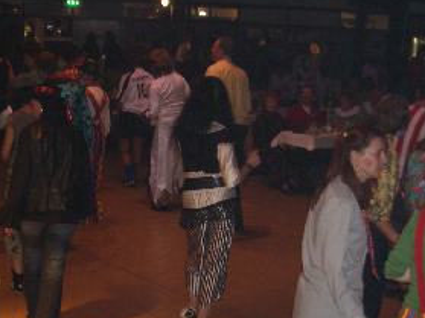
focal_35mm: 69
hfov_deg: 28.1
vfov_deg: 21.2
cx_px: 163
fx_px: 847
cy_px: 208
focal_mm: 5.8
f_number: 2.6
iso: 200
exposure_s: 1/60
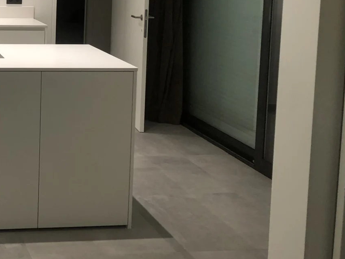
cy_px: 17
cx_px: -25
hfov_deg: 28.2
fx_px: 628
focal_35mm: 63
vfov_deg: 22.6
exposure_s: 1/33
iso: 32
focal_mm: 3.99
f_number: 1.8
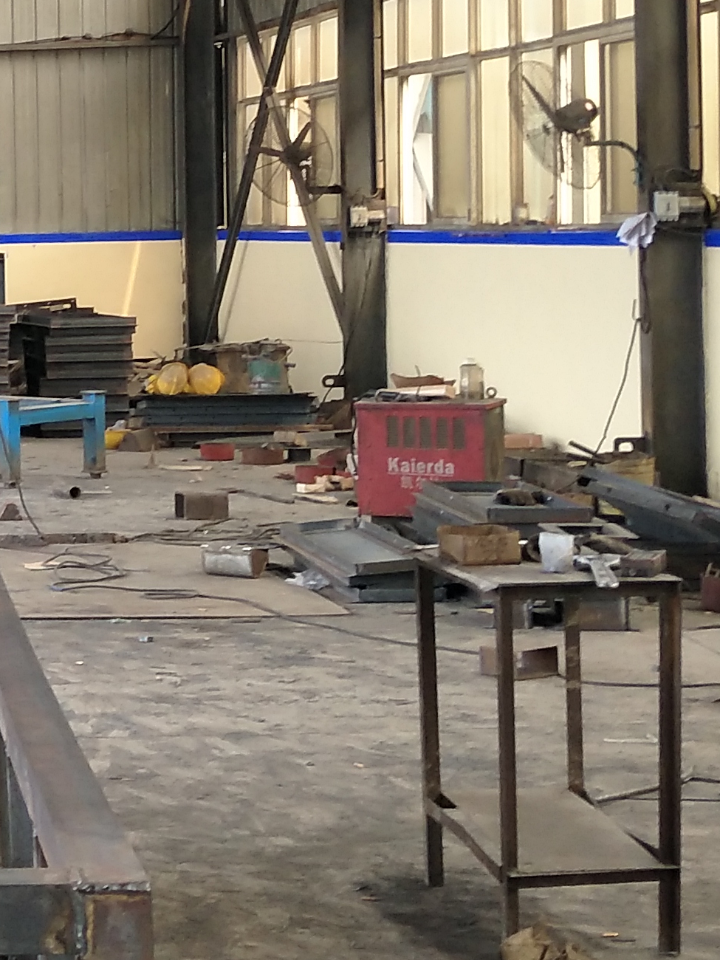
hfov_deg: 17.2
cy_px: 292
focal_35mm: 78
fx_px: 2163
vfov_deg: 24.8
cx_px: -336
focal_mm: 3.79
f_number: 2
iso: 106
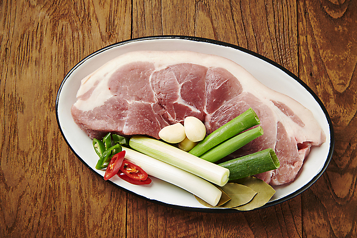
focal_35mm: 60
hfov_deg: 33.4
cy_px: 119
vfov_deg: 22.6
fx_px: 595
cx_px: 178
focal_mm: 60
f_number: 11
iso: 31
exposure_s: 1/125
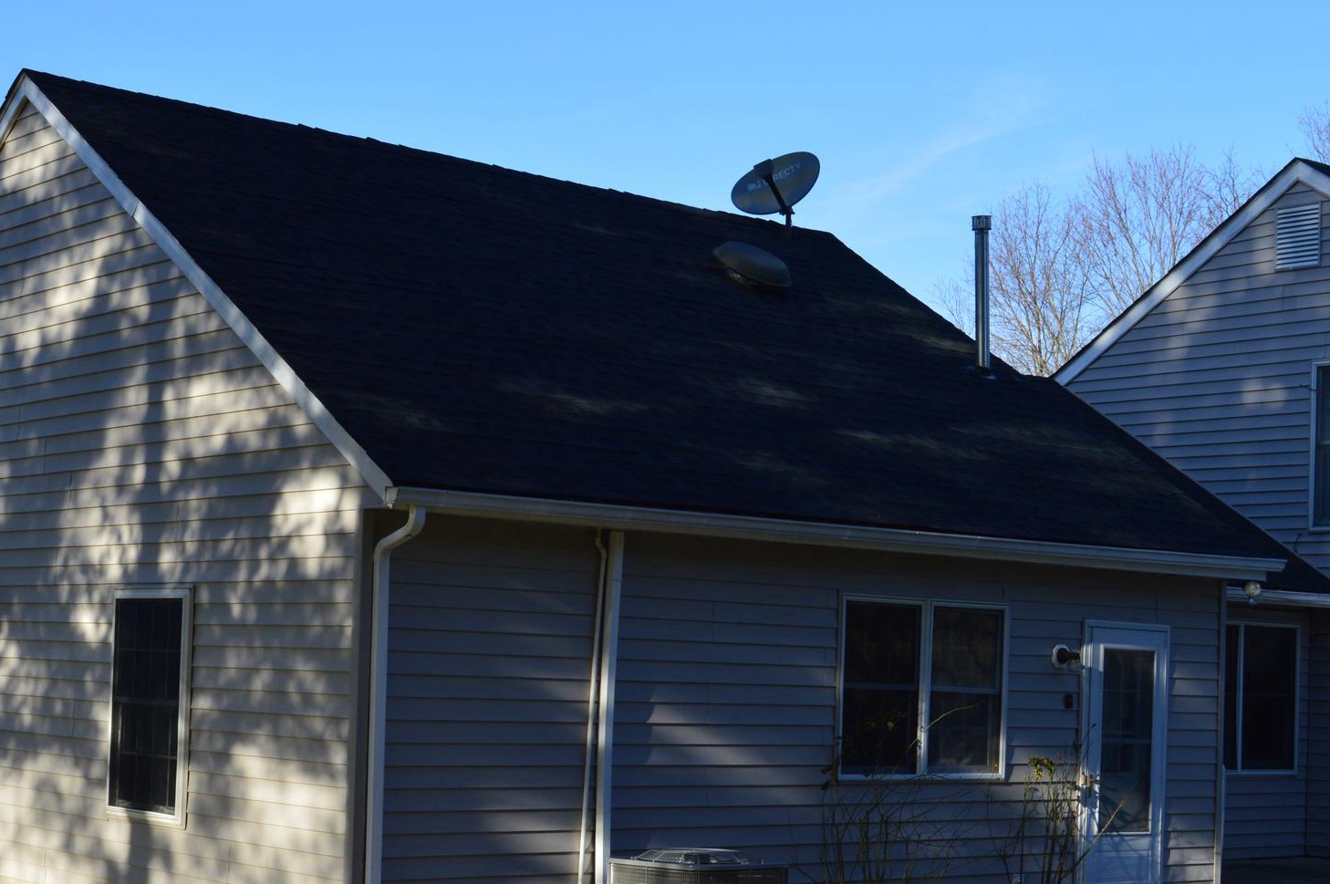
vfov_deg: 22.8
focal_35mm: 59
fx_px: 2177
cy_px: 616
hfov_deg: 33.6
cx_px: 432
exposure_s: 1/320
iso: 400
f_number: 10
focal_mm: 28
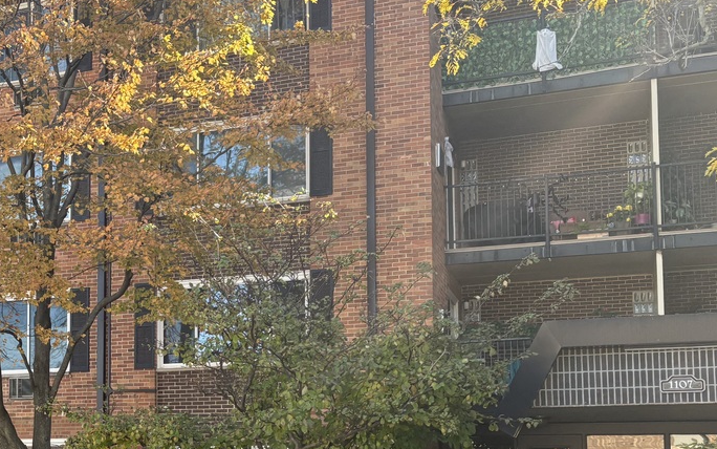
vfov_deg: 22.0
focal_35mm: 58
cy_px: 385
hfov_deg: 33.4
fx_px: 1134
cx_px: 81
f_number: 1.6
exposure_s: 1/450
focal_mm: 5.96
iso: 64
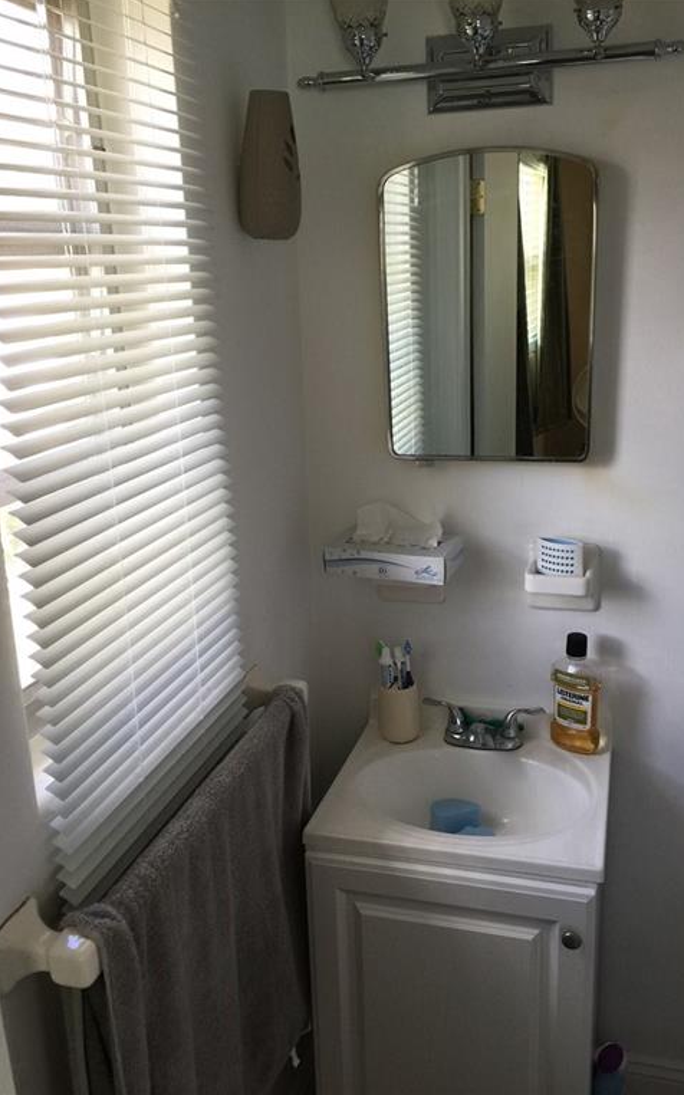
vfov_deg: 61.2
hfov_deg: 40.5
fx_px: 925
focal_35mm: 31
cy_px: 545
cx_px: 401
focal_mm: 4.15
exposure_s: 1/40
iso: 32
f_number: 2.2
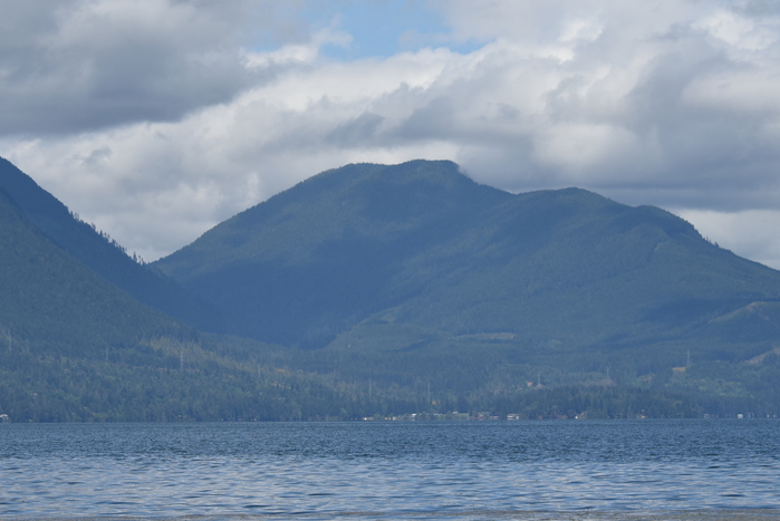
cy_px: 240
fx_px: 4444
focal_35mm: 205
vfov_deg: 6.7
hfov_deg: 10.0
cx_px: 266
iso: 100
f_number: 10
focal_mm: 112
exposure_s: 1/400
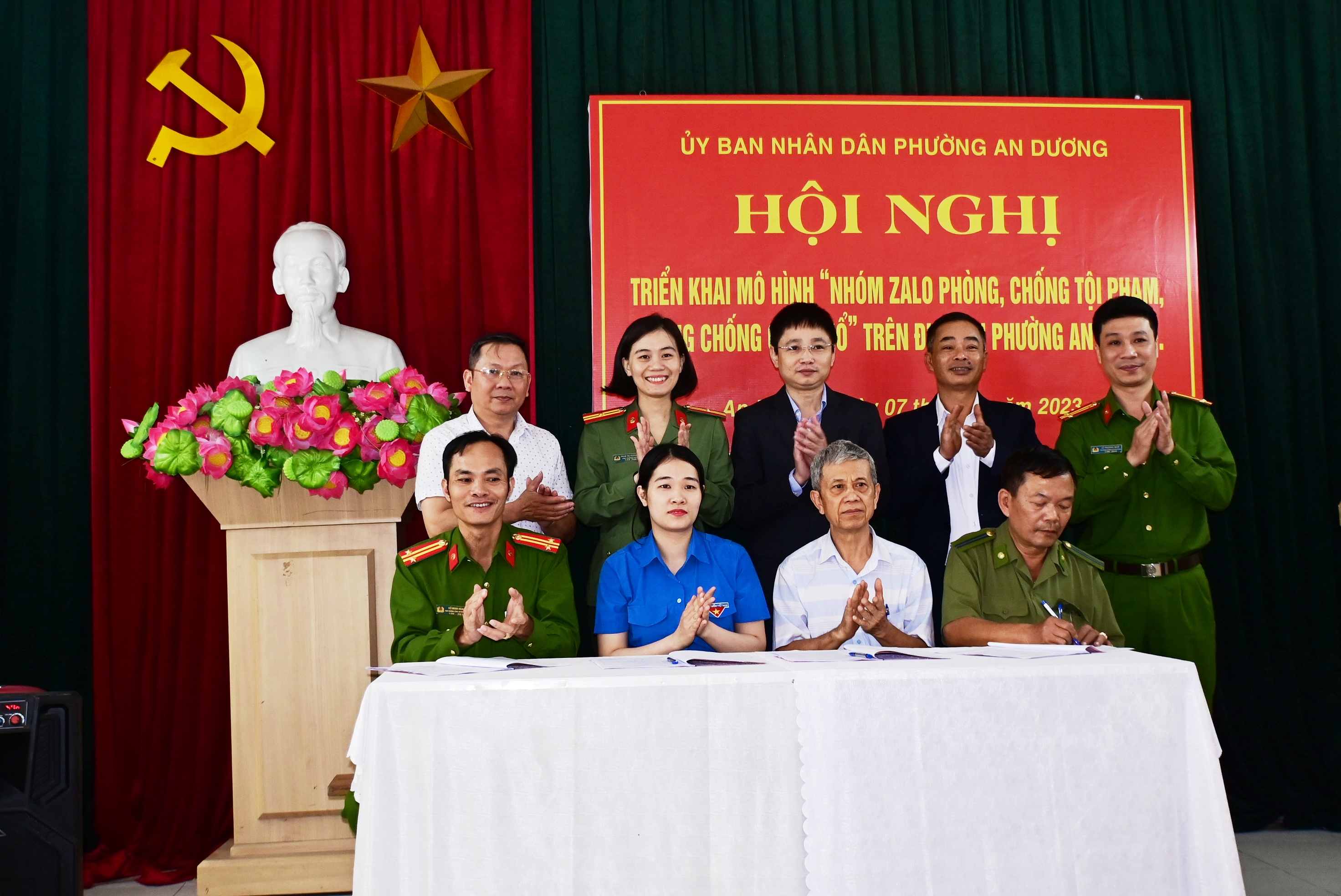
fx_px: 1678
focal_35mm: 45
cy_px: 448
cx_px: 670
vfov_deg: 29.9
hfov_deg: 43.6
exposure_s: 1/200
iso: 1000
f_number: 5.6
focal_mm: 30
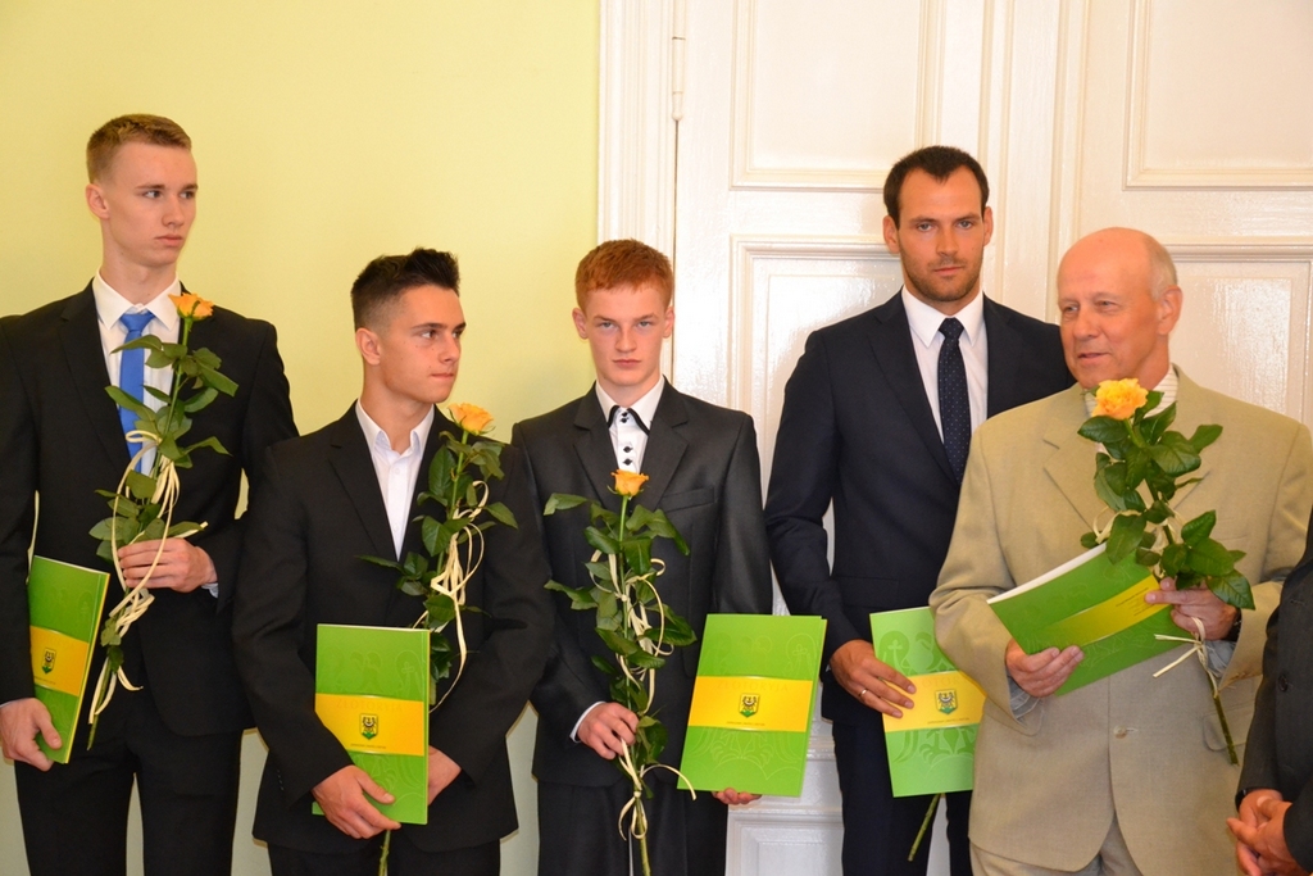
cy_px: 438
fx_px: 2736
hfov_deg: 27.0
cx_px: 656
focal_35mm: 75
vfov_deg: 18.2
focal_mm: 50
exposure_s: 1/60
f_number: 5
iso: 2500
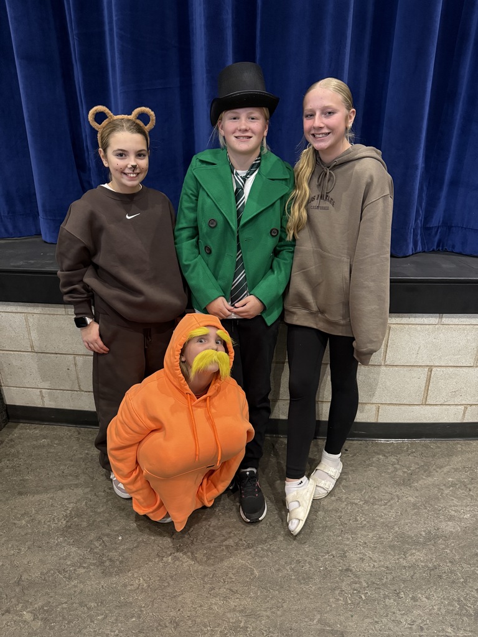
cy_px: 318
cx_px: 239
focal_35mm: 24
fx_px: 442
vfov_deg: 71.6
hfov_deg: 56.8
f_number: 1.78
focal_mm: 6.76
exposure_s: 1/40
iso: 800
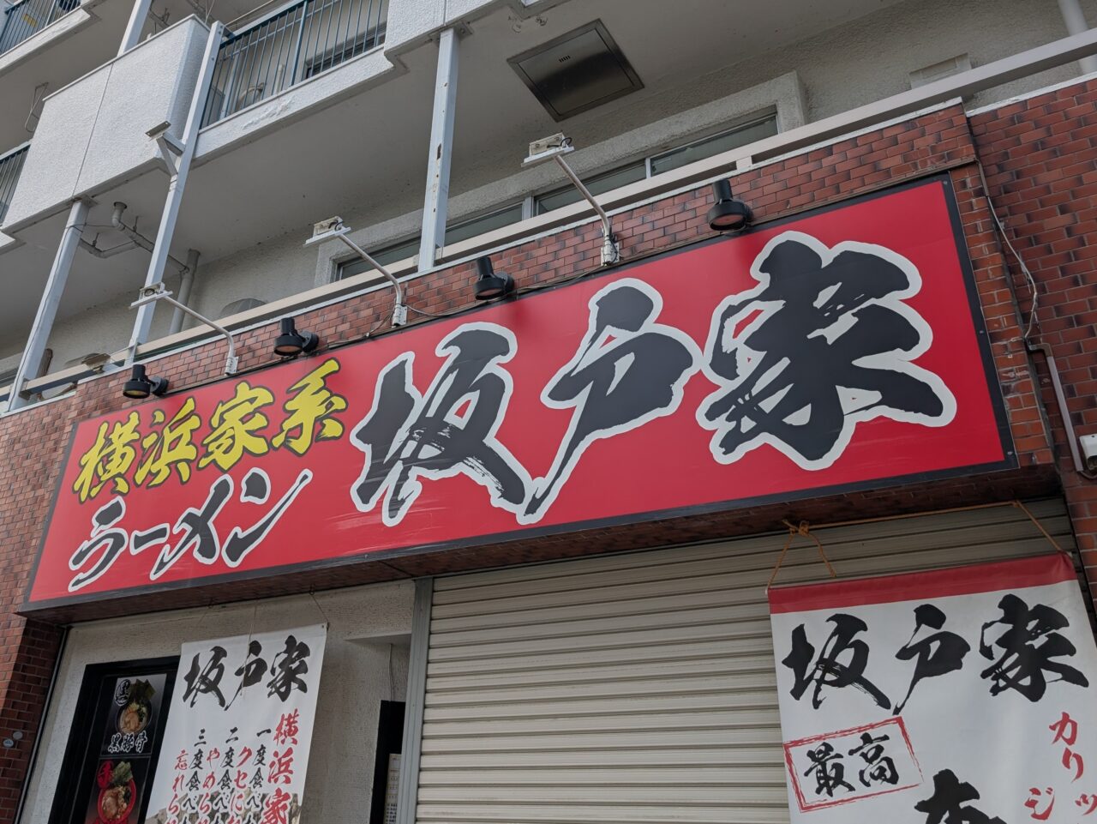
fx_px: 761
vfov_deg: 56.8
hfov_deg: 71.6
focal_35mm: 24
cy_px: 412
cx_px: 548
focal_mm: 6.9
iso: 25
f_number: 1.68
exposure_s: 1/367
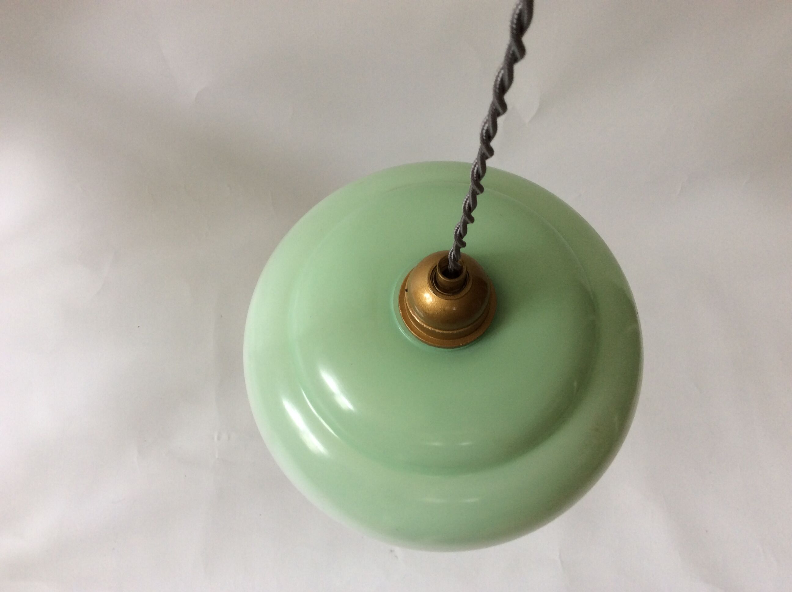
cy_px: 296
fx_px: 731
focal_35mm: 32
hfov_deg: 56.9
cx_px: 396
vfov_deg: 44.1
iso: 40
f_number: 2.4
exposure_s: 1/33
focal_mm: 3.3
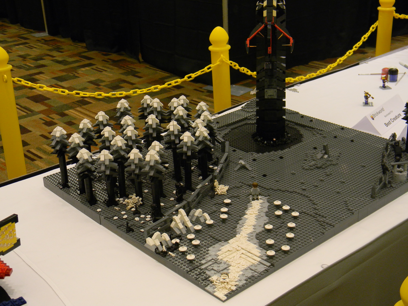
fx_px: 554
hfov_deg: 40.4
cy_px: 153
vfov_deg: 30.9
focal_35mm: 47
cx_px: 204
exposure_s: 1/30.6
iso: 200
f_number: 3.9
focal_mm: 8.6
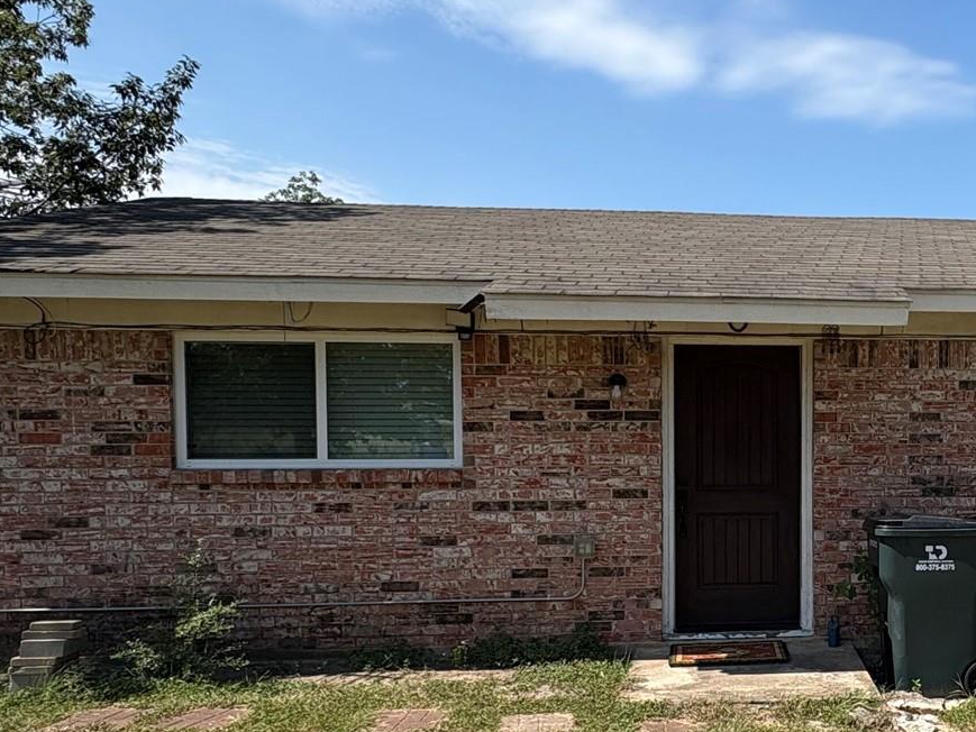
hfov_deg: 50.8
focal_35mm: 33
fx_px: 931
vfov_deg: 42.6
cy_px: 458
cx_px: 823
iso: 40
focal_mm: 2.22
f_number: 2.2
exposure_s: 1/1178
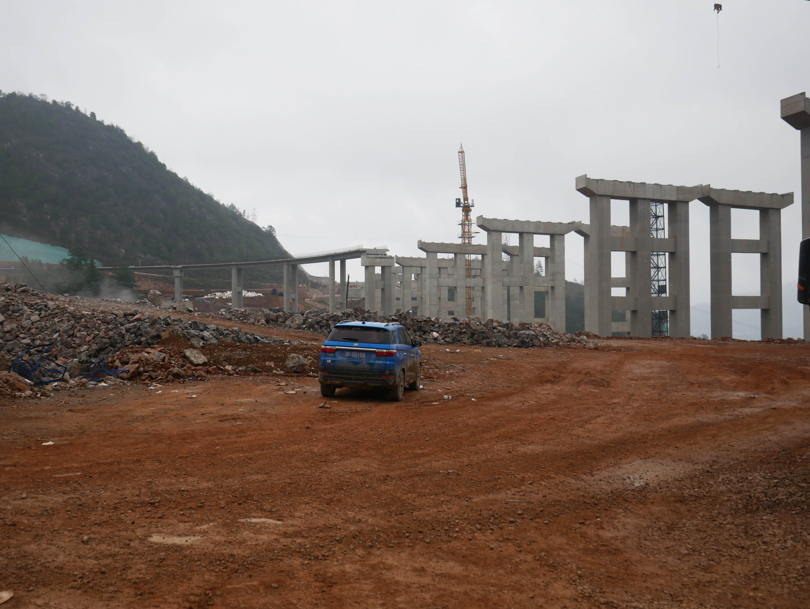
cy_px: 304
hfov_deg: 53.9
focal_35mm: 34
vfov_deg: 41.8
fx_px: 796
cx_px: 405
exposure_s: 1/125
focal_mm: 17
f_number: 4
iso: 200
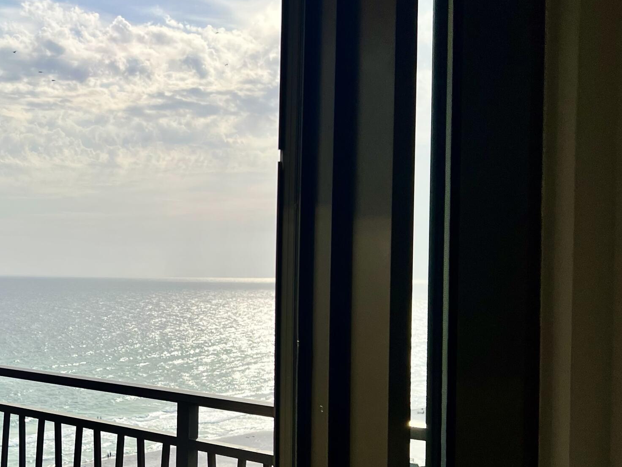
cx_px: 86
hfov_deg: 34.5
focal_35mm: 53
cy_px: 284
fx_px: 952
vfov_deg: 27.5
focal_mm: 5.7
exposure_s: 1/11364
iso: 50
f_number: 1.5
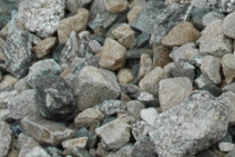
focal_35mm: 204
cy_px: -95
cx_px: 295
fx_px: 1331
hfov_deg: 9.9
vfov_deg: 6.6
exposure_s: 1/3200
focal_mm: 18
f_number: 3.5
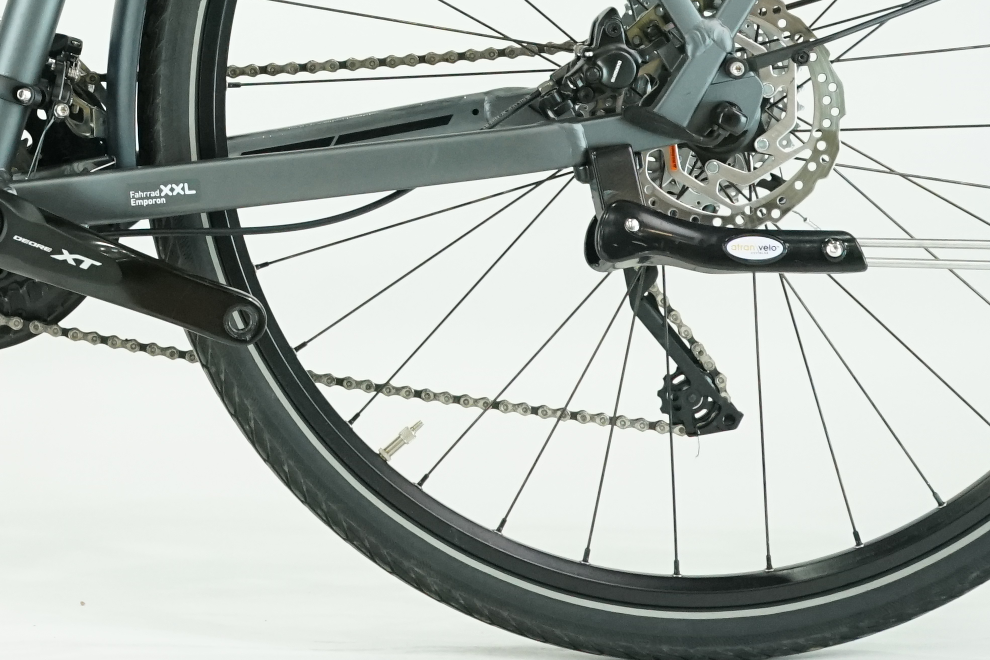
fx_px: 4702
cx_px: -240
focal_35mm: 171
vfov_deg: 7.9
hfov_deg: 11.7
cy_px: -295
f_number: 6.3
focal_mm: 56
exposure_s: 1/200
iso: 2500
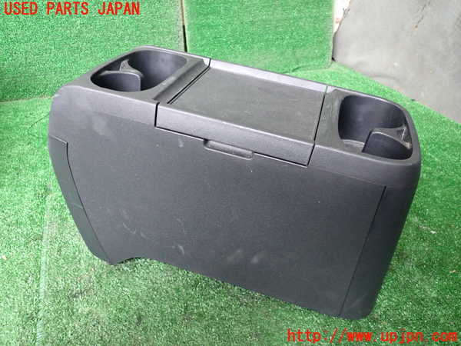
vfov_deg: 46.8
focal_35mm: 30
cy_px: 173
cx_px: 230
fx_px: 400
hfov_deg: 60.0
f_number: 2.3
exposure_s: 1/50
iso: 640
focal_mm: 5.4
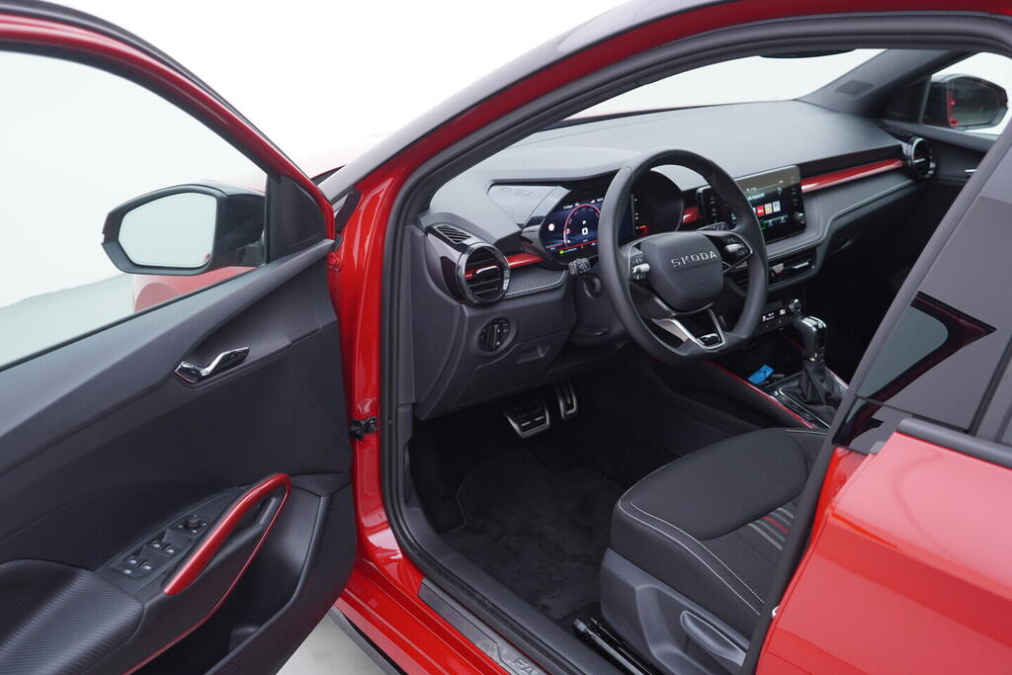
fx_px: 1012
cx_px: 506
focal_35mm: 36
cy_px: 338
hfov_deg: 53.1
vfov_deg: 36.9
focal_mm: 24
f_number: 2.8
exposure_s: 1/40
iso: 125
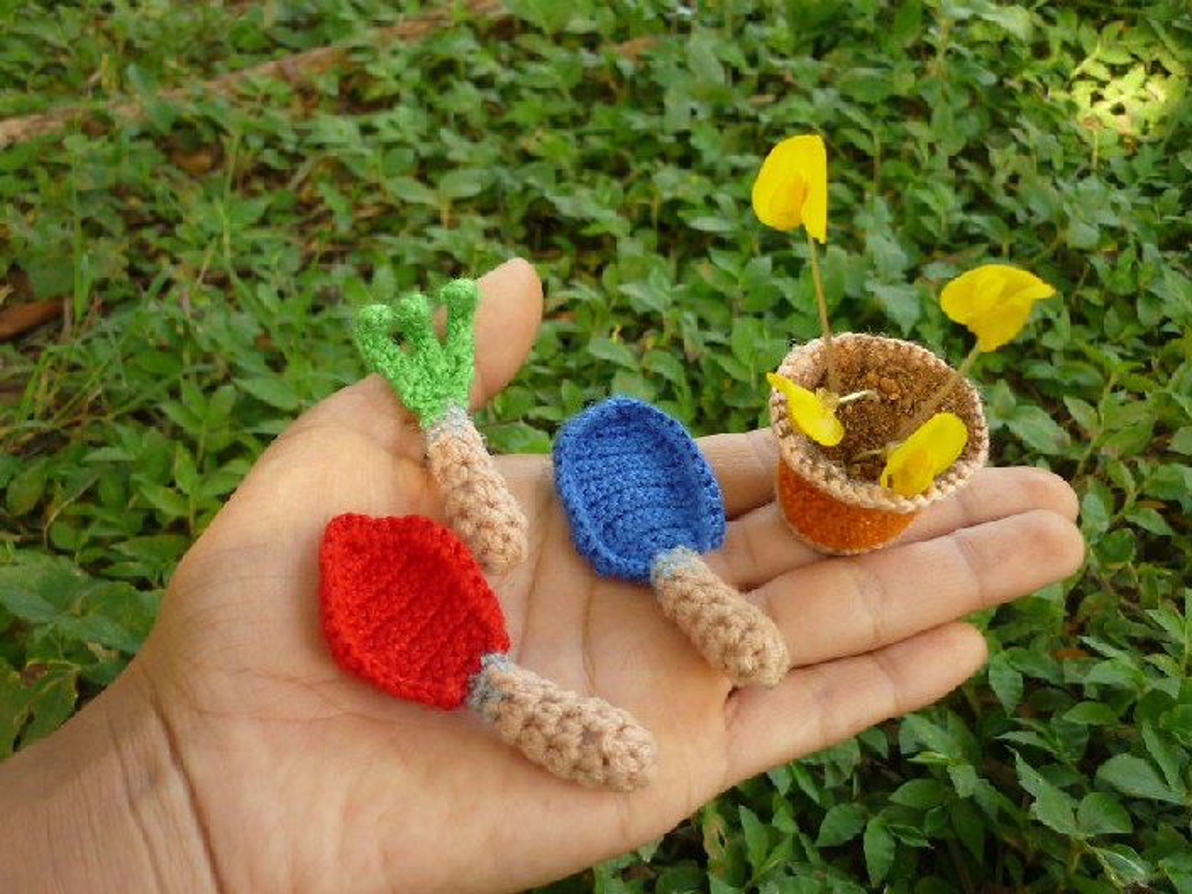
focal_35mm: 33
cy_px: 447
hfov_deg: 55.4
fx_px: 1136
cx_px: 596
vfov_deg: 42.9
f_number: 2.8
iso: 80
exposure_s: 1/50
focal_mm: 5.5
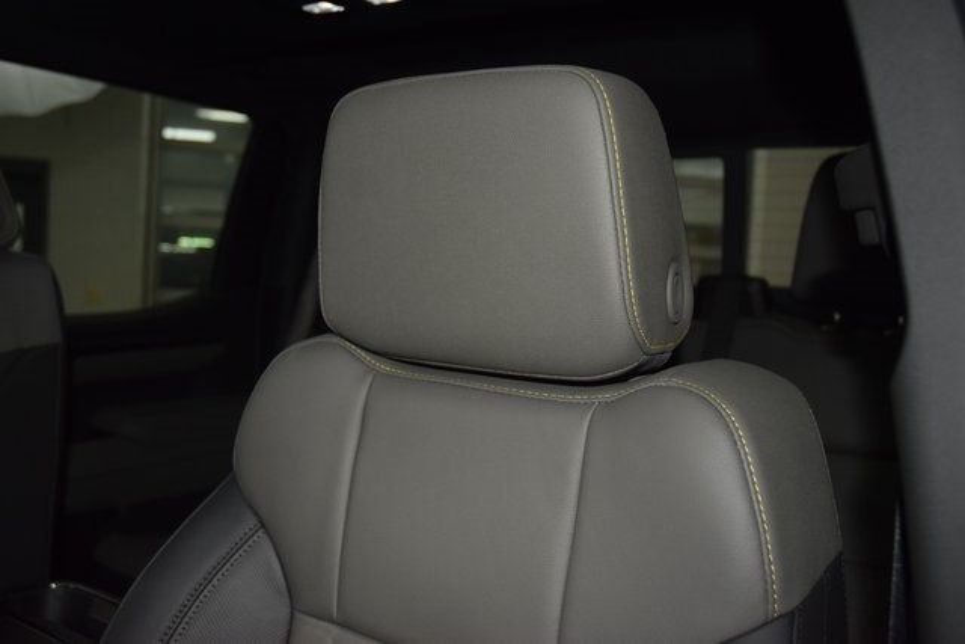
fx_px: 965
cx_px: 482
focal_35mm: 36
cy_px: 322
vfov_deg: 36.9
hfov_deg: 53.1
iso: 1400
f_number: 3.8
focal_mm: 24
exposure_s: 1/125
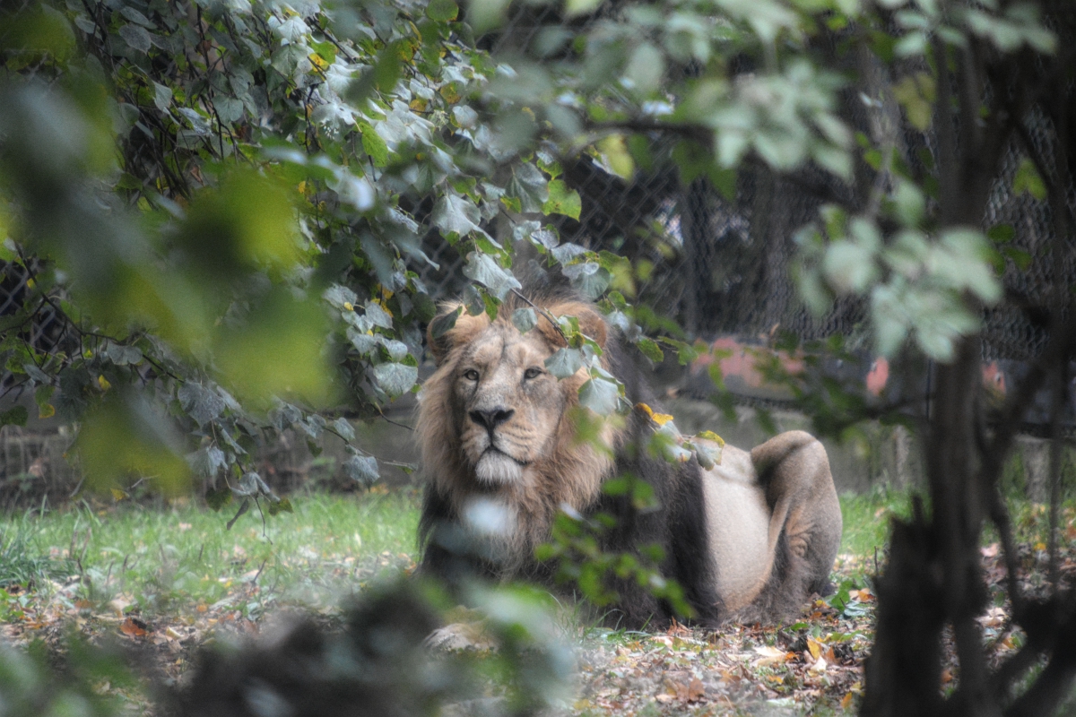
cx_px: 538
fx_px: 22415
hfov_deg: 2.7
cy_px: 358
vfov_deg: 1.8
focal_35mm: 750
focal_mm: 500
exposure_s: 1/400
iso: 3200
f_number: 6.3
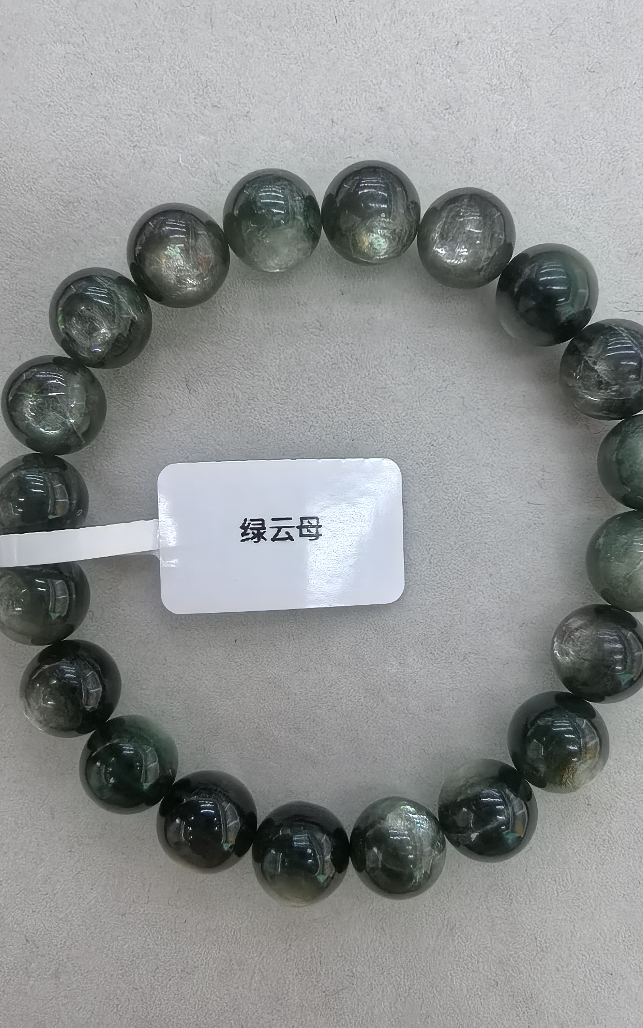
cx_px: 339
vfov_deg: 64.6
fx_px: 813
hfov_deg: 43.1
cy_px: 512
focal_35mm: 29
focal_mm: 1.68
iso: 100
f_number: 2.2
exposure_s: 1/100
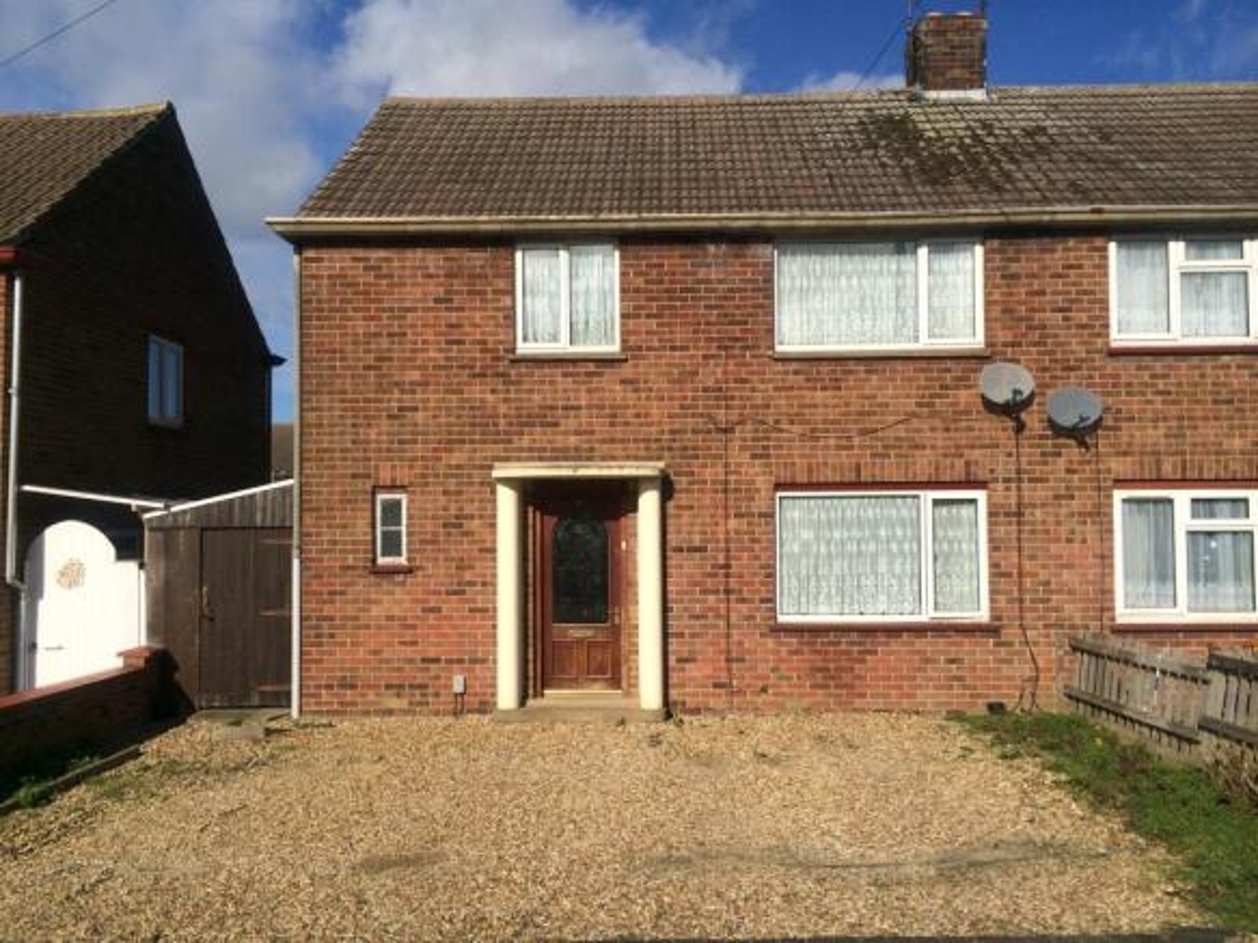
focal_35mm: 30
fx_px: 1090
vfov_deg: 46.8
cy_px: 472
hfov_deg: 60.0
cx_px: 629
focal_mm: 4.12
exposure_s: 1/3425
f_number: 2.2
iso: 40
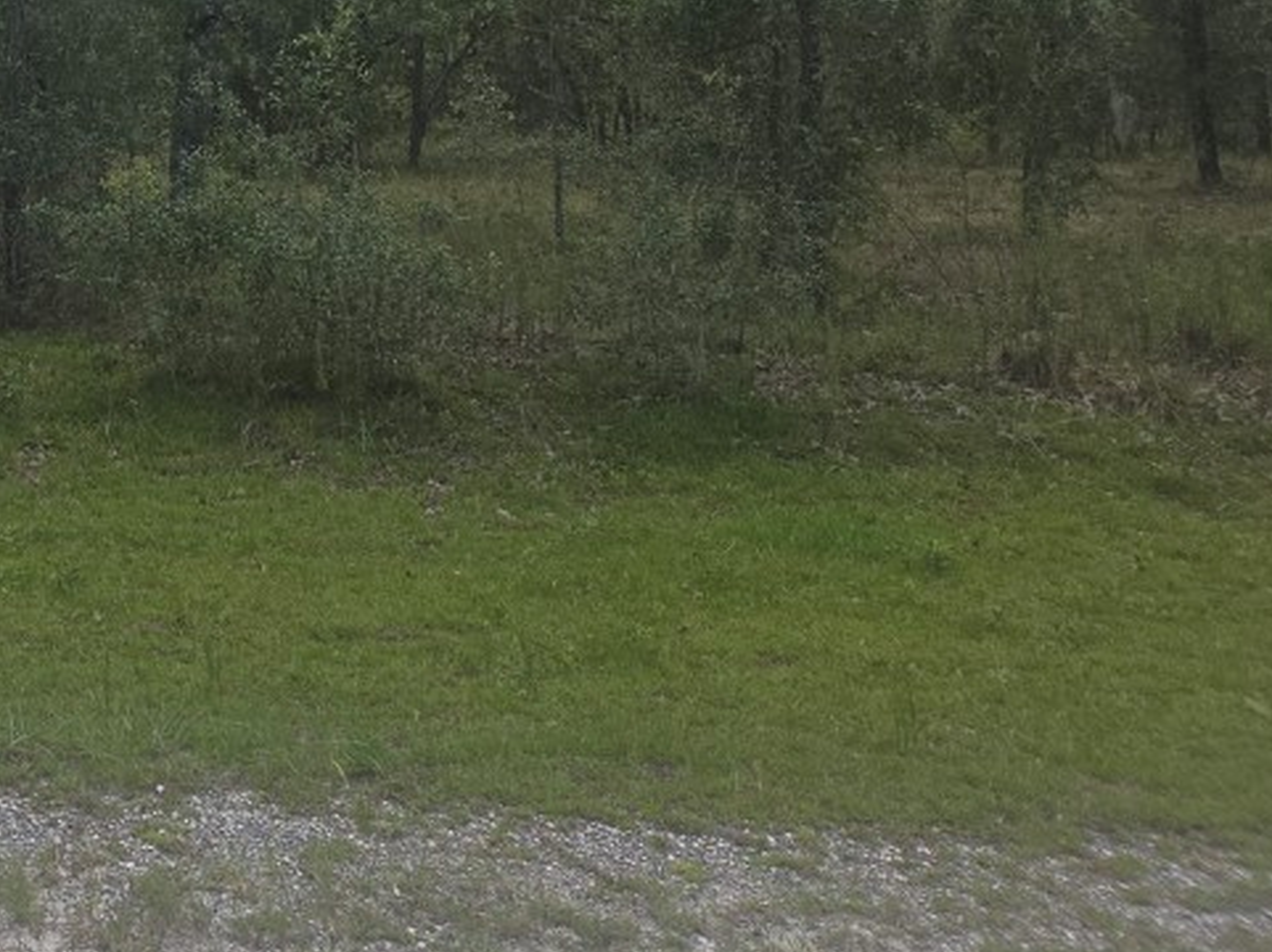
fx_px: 1799
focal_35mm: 49
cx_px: -48
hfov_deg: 34.7
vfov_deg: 27.5
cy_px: -53
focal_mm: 5.4
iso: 25
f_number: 1.8
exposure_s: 1/950
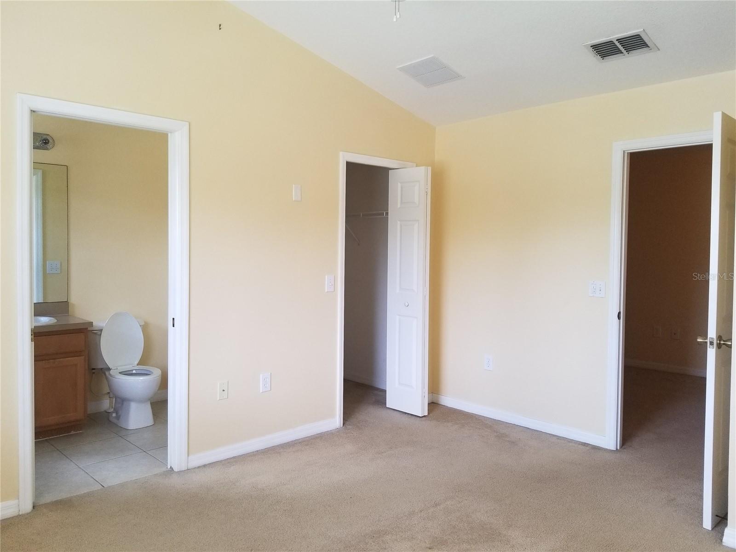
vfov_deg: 53.1
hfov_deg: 67.3
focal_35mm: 26
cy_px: 276
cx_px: 368
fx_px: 553
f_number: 1.7
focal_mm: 4.25
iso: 125
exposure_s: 1/60
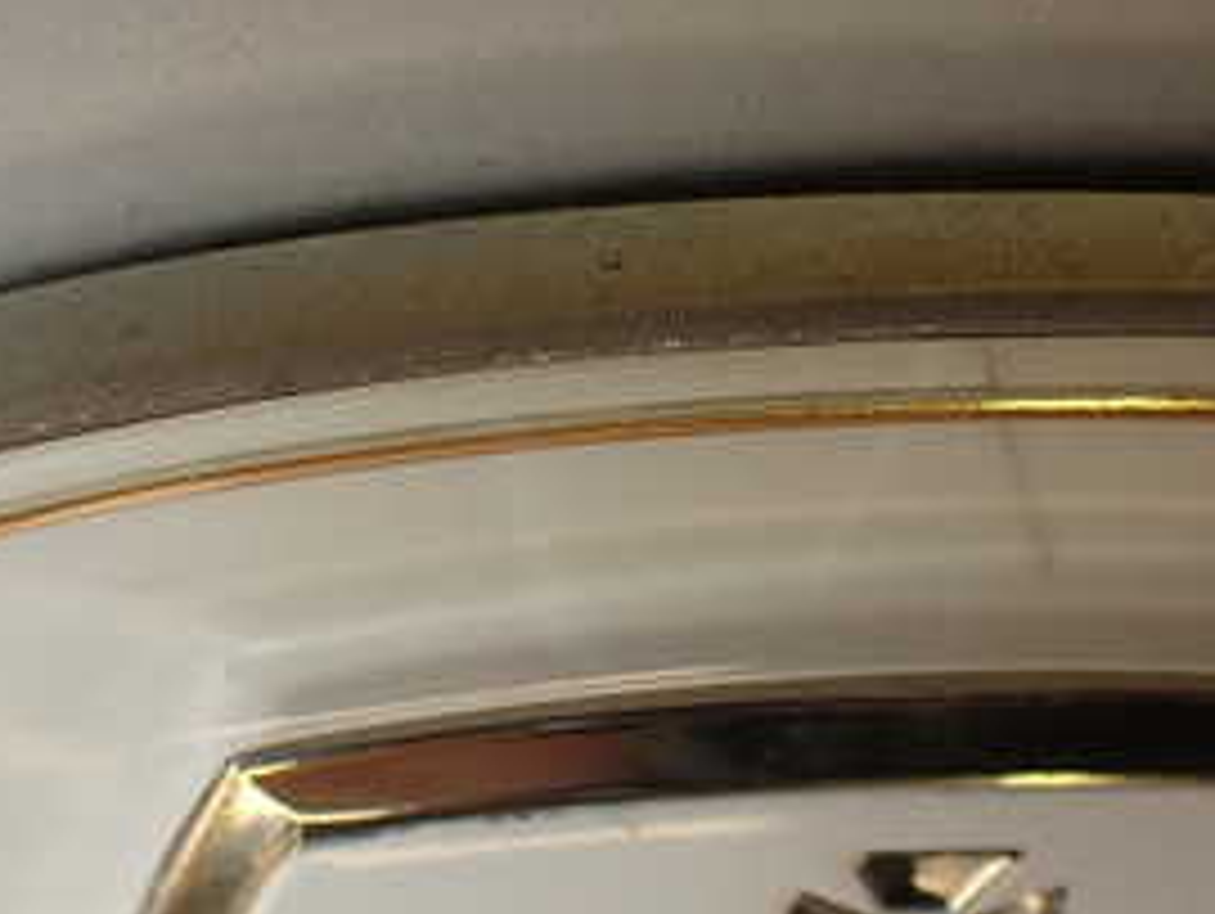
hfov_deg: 27.0
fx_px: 2494
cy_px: 423
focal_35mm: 71
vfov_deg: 20.8
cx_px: 315
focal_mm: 5.79
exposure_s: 1/100
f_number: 2.4
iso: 100
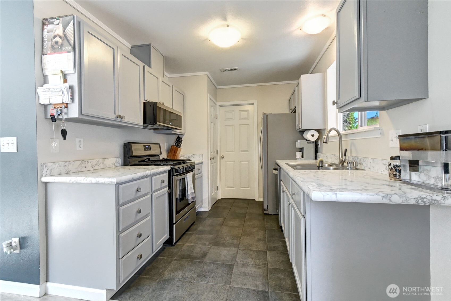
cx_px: 226
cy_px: 150
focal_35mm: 15
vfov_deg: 77.3
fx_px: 188
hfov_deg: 100.4
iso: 3200
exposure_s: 1/3.33
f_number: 13
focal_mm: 10
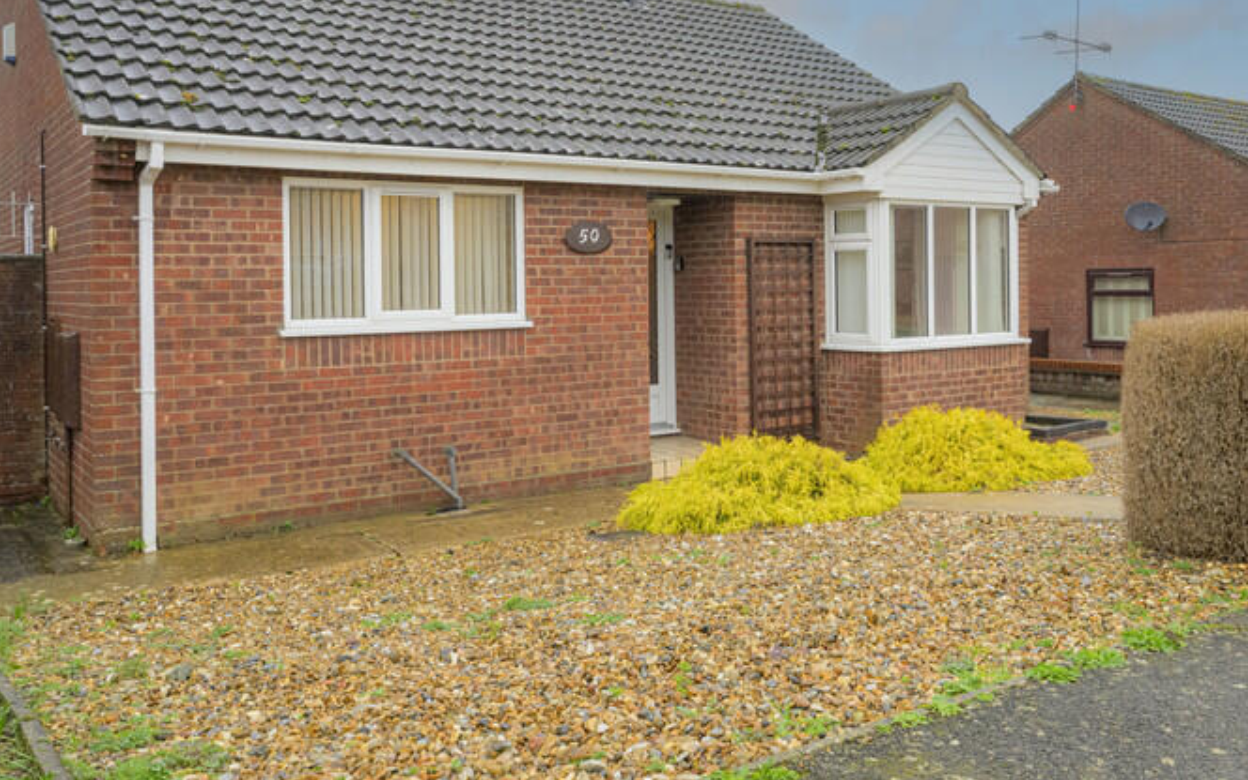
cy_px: 281
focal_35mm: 33
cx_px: 722
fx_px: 1122
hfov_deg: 57.9
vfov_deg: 38.0
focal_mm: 21
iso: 2800
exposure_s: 1/125
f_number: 9
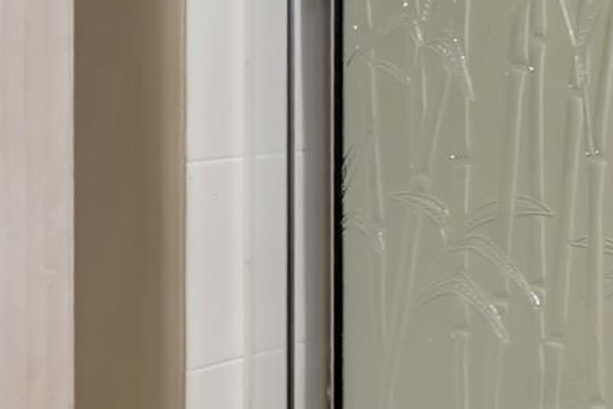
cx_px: 1540
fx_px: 1584
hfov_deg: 13.9
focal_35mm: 93
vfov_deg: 14.6
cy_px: 80
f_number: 8
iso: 100
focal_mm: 17
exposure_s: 1/8
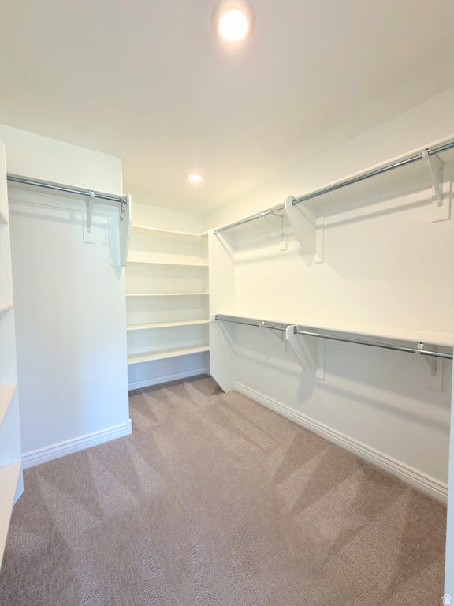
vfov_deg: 102.1
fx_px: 245
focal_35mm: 14
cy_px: 303
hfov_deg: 85.7
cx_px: 227
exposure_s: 1/40
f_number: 2.2
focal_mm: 2.22
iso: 80
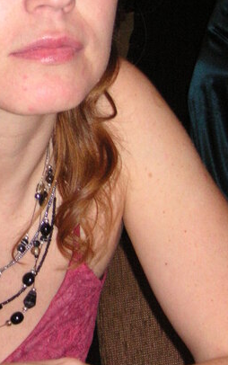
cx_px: -20
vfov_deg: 17.1
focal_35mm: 121
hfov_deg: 10.7
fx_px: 1202
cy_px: 57
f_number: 3.7
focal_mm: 9.6
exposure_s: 1/60
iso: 160
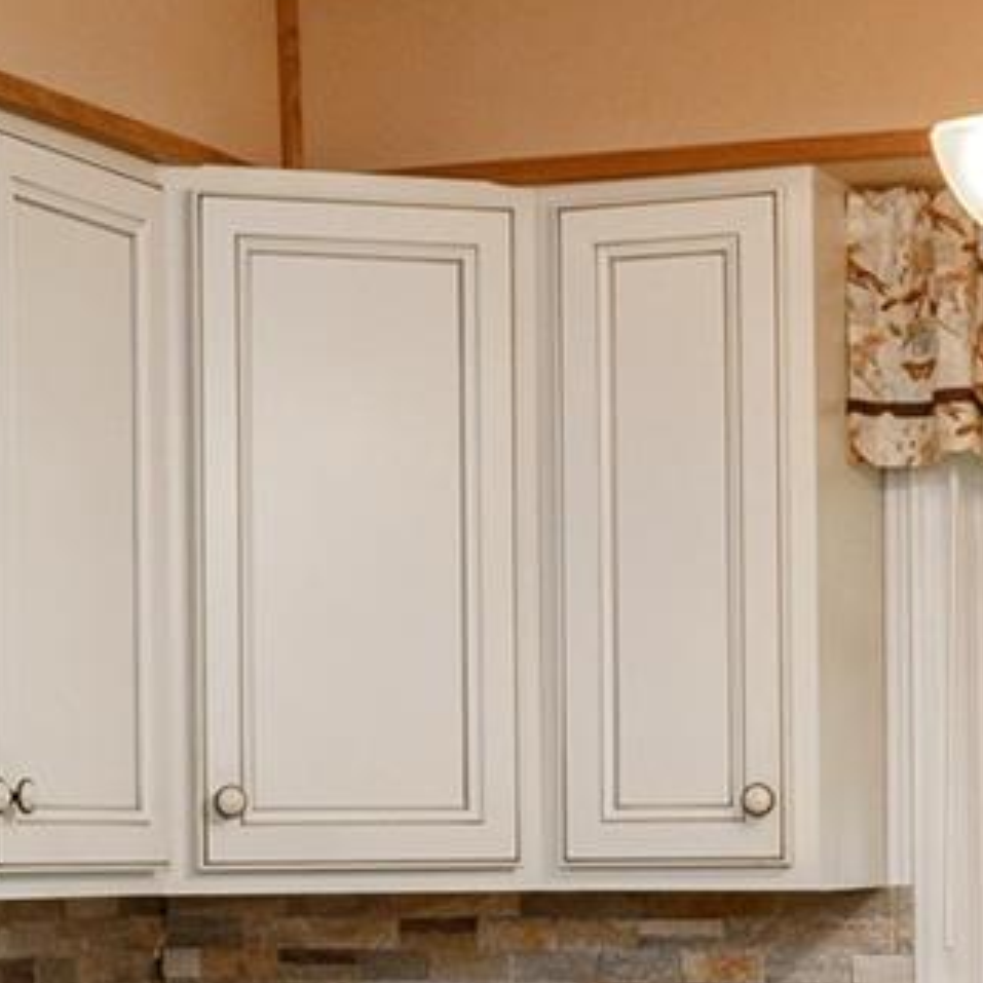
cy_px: 894
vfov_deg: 15.8
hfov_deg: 15.9
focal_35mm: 109
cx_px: 228
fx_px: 3502
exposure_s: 1/40
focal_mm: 20
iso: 320
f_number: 8
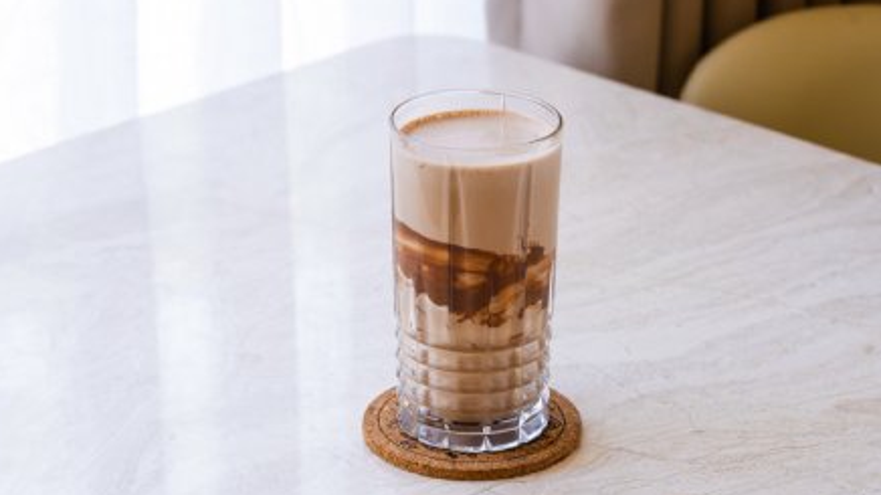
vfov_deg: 11.2
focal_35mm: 108
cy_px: 292
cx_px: 451
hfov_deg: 19.8
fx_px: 2522
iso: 1000
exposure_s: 1/100
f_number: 8
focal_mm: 90
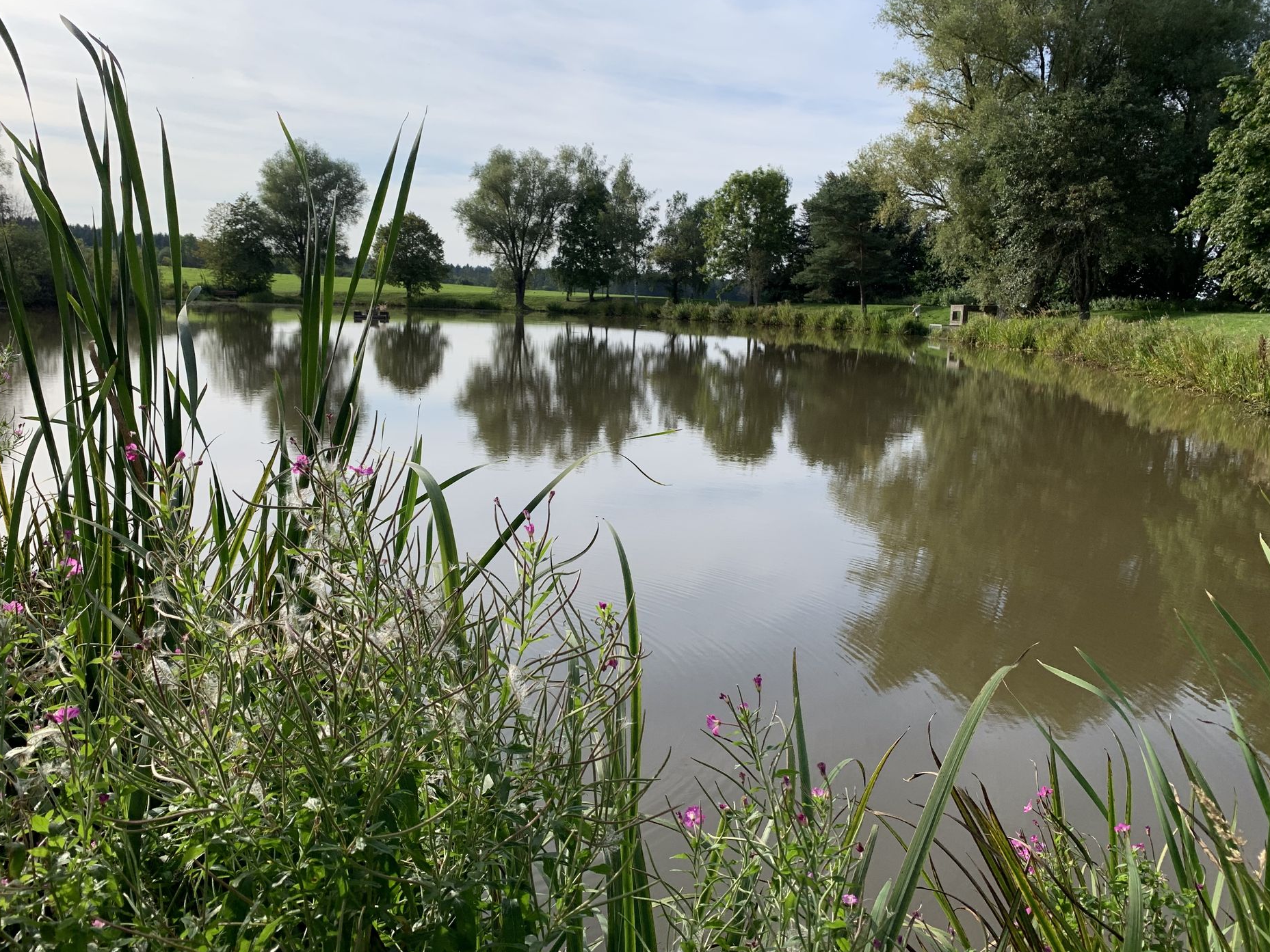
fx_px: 1027
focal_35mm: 28
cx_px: 611
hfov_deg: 63.4
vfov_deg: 49.7
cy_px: 453
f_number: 1.8
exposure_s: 1/1748
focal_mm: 4.25
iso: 25
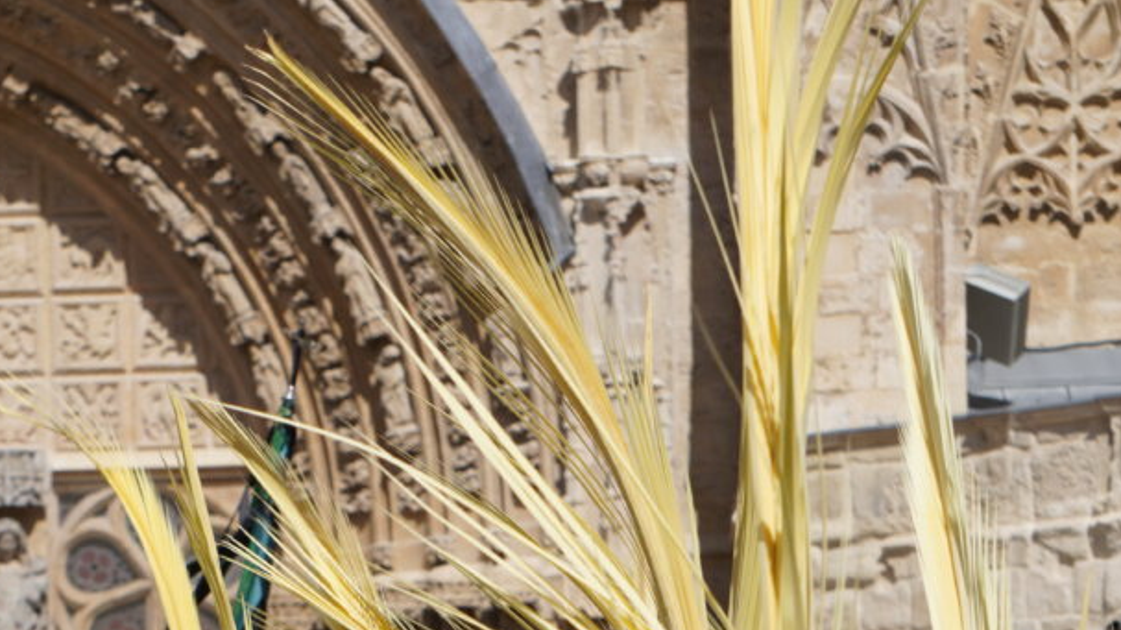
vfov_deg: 4.7
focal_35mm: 255
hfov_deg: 8.4
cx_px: 214
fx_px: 7580
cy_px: 758
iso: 100
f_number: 9
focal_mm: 77
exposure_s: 1/500
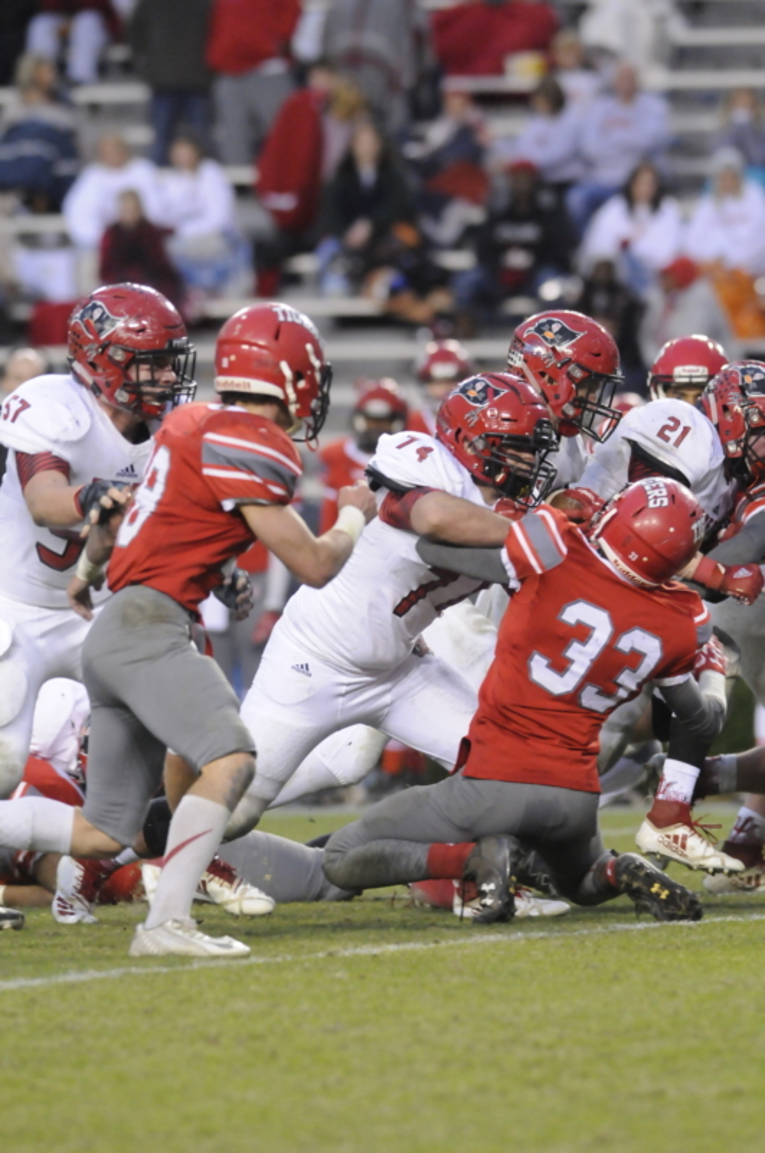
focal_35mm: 450
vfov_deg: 4.6
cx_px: 382
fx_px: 14386
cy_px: 576
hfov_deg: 3.0
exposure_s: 1/500
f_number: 5.6
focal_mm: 300
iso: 2500
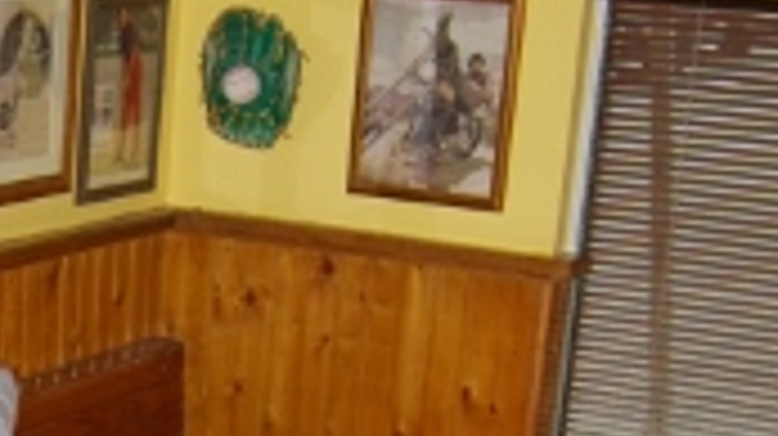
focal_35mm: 105
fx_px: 2164
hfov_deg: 19.6
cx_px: -58
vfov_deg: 11.0
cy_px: 706
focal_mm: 18
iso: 200
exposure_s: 1/60
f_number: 3.5
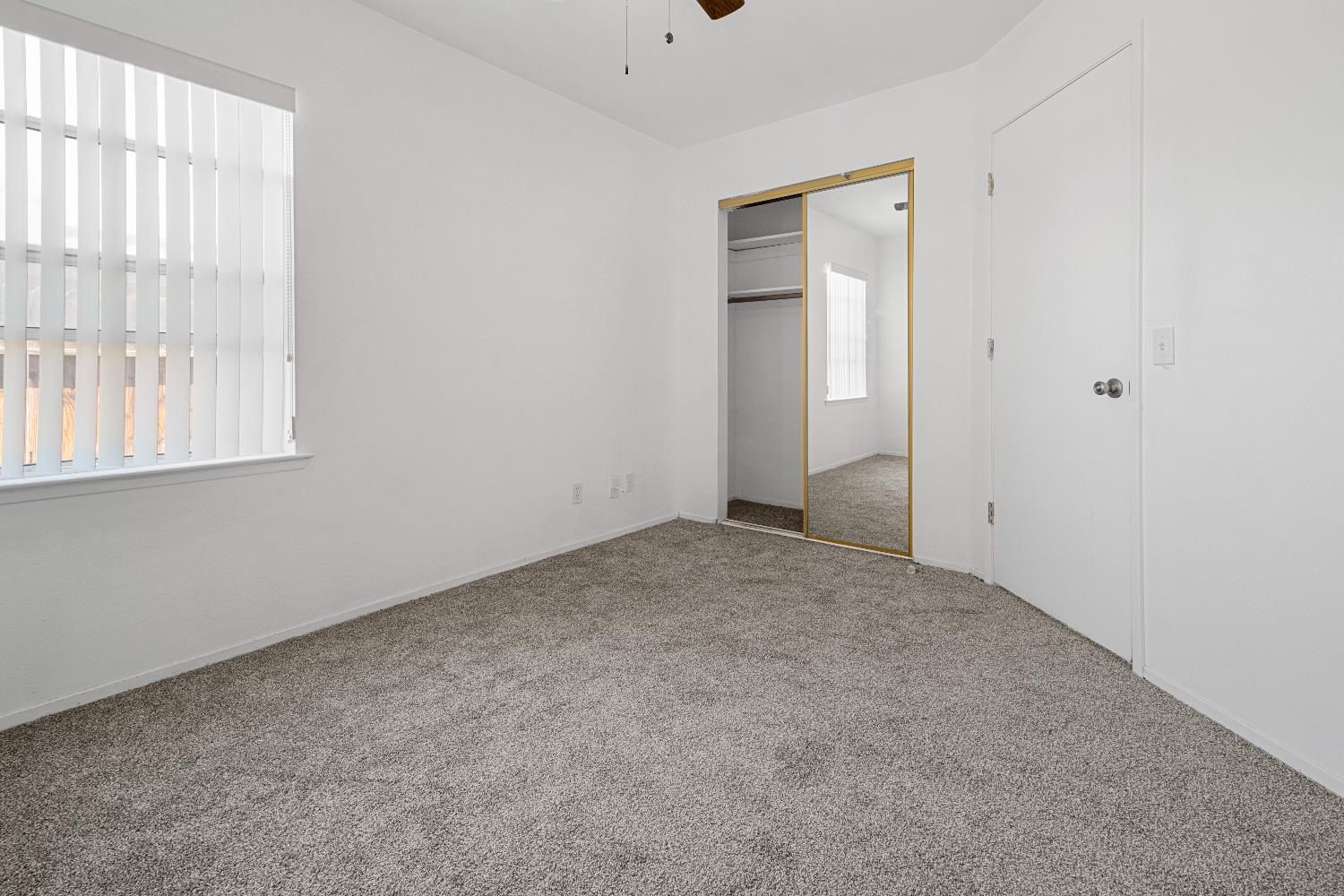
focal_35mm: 15
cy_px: 448
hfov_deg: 100.4
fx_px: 560
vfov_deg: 77.3
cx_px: 672
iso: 250
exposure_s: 1
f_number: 8
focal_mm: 10
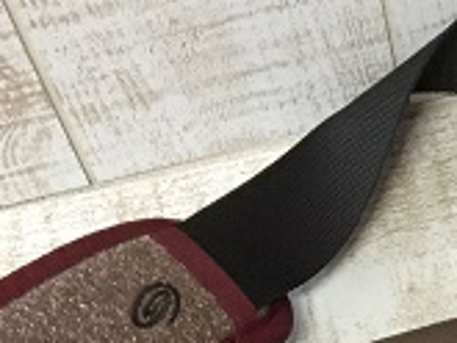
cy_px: 704
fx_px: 1625
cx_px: 518
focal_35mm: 123
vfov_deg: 10.9
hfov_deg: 15.5
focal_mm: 4.15
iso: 160
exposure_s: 1/30
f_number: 2.2
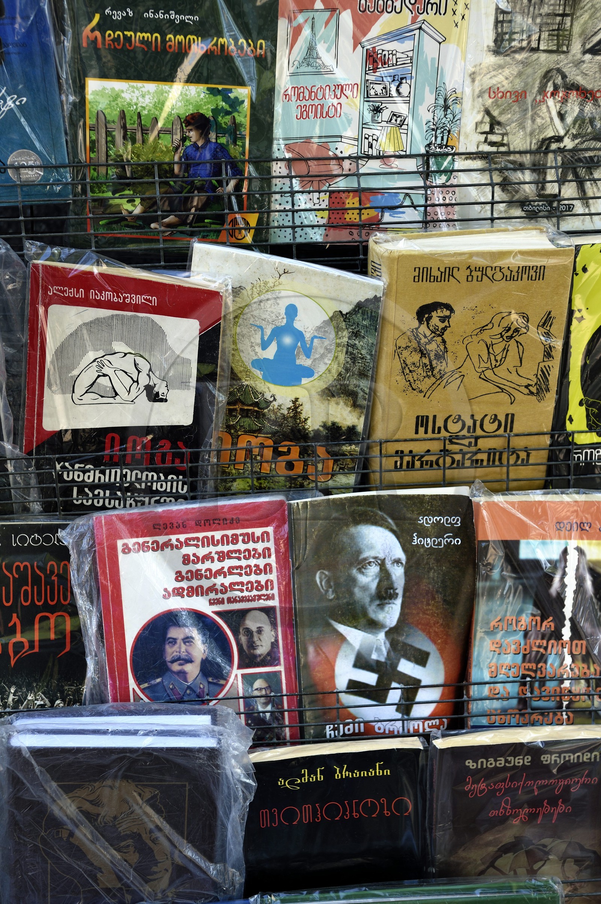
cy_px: 452
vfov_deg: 35.7
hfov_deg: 24.2
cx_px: 300
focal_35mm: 56
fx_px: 1404
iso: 200
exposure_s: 1/100
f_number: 5.6
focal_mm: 56
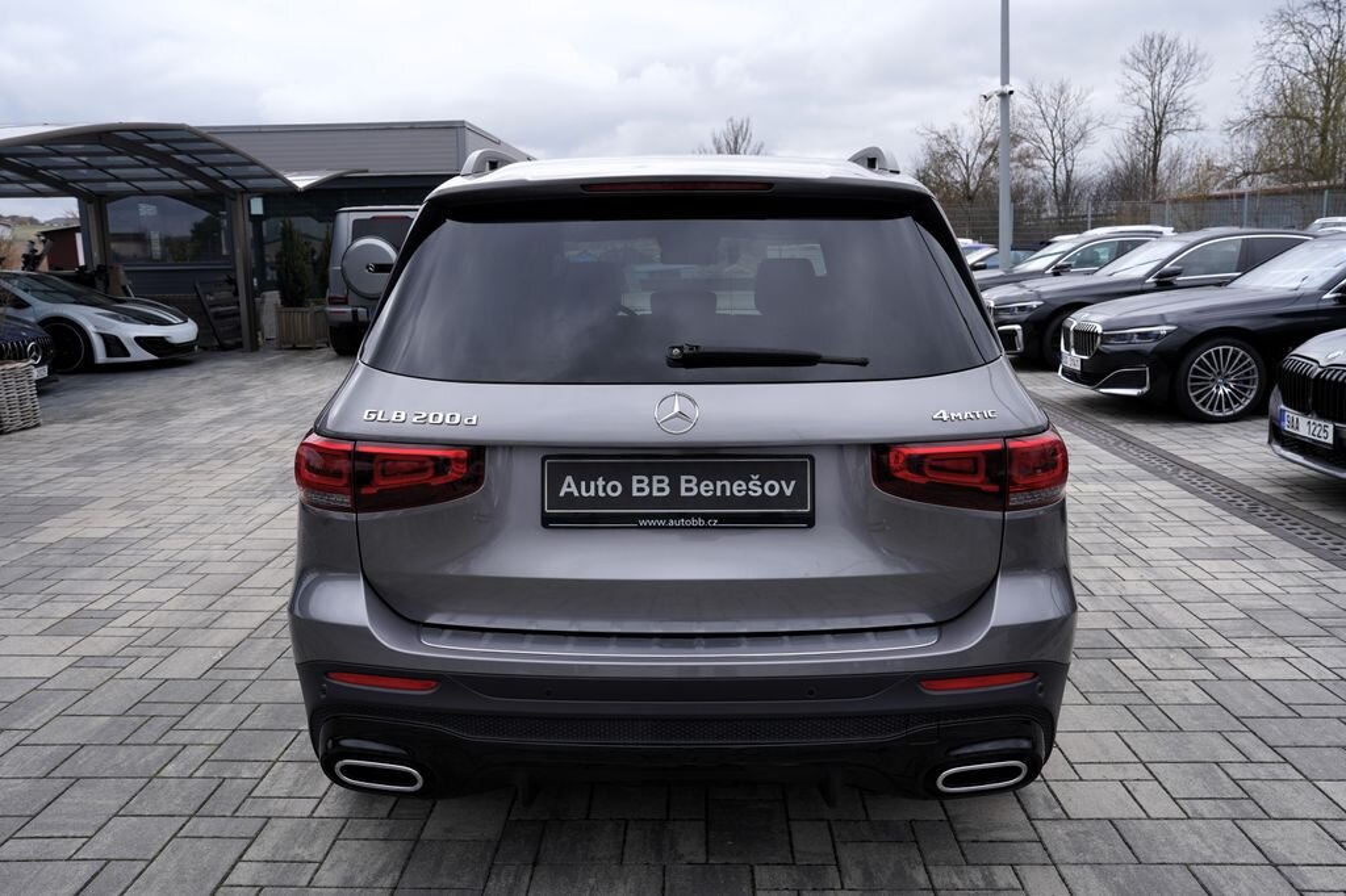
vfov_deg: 44.9
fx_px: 1084
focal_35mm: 29
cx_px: 673
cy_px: 448
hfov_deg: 63.7
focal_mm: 29
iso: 100
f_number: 7.1
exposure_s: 1/200
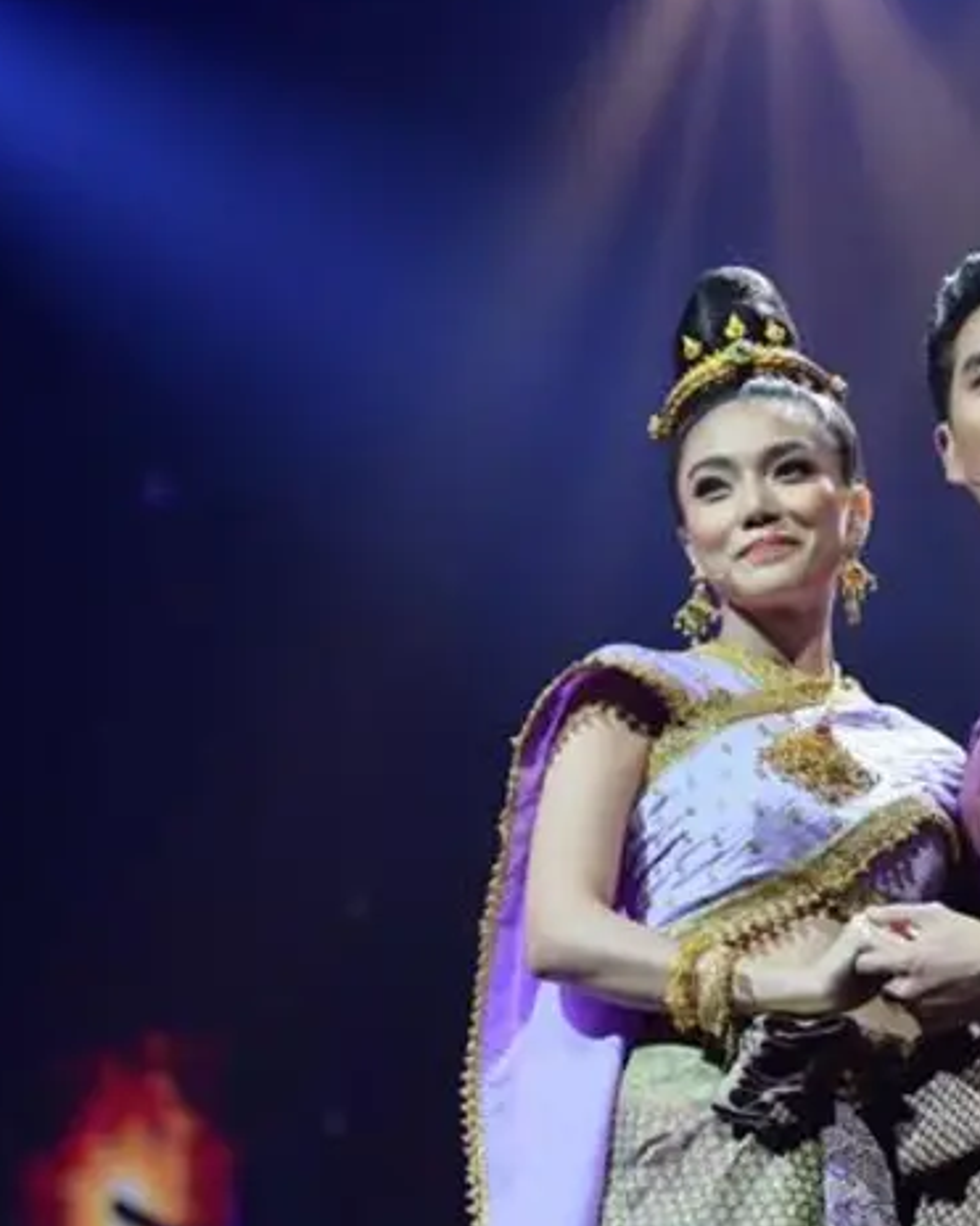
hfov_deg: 8.4
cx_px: 695
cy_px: 657
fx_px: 6637
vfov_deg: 10.6
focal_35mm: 183
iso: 1250
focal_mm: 116
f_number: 3.5
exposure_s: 1/800
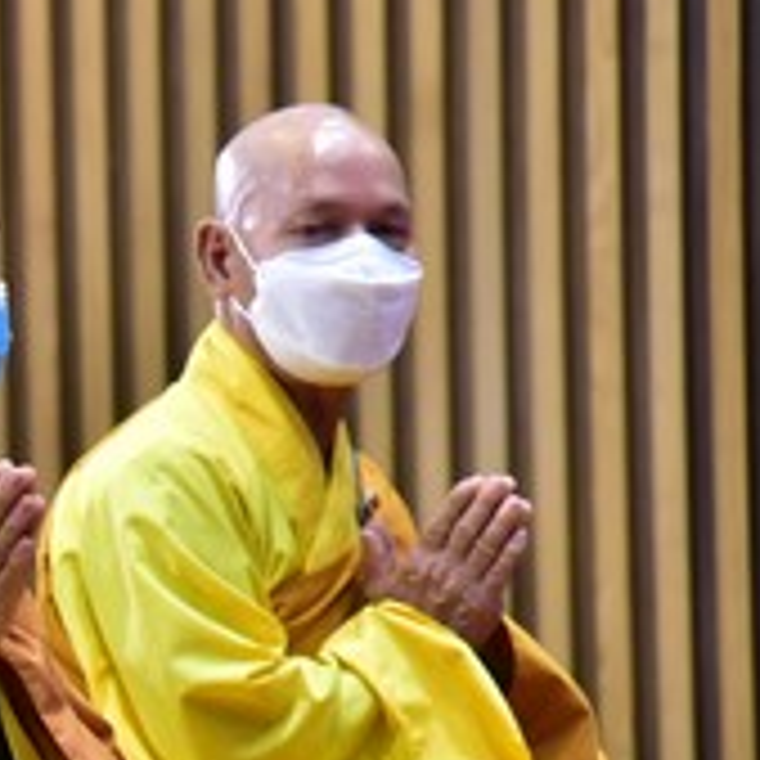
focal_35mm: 359
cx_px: -697
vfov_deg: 4.9
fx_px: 8917
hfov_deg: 4.8
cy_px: 756
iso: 3200
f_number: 5
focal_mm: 110
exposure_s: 1/125
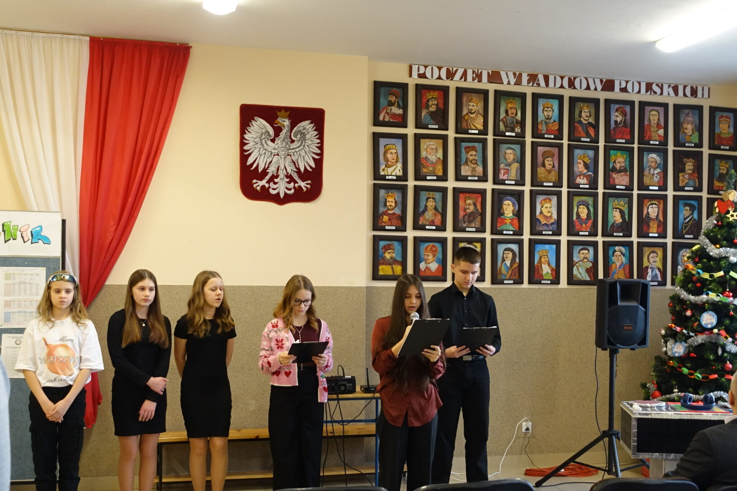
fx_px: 942
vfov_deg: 29.2
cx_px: 408
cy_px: 279
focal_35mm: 46
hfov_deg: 42.7
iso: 800
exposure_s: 1/40
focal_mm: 13.53
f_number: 2.8
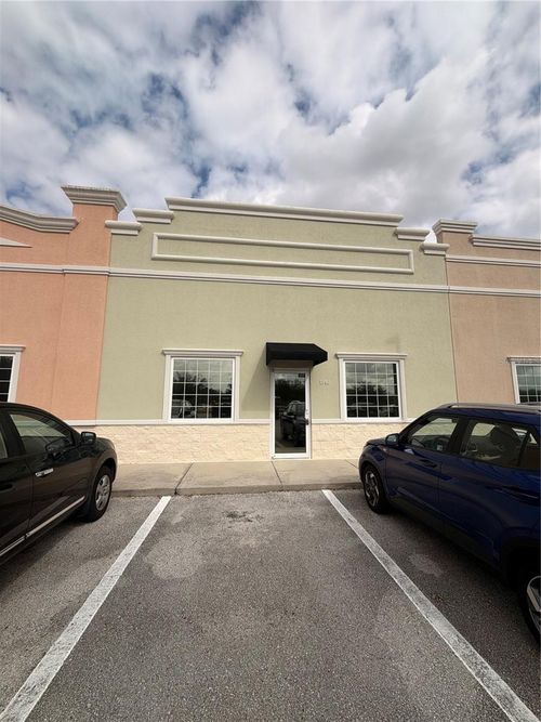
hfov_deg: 85.7
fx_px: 292
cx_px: 270
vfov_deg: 102.1
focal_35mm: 14
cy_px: 361
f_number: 2.2
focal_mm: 2.22
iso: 20
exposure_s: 1/1368
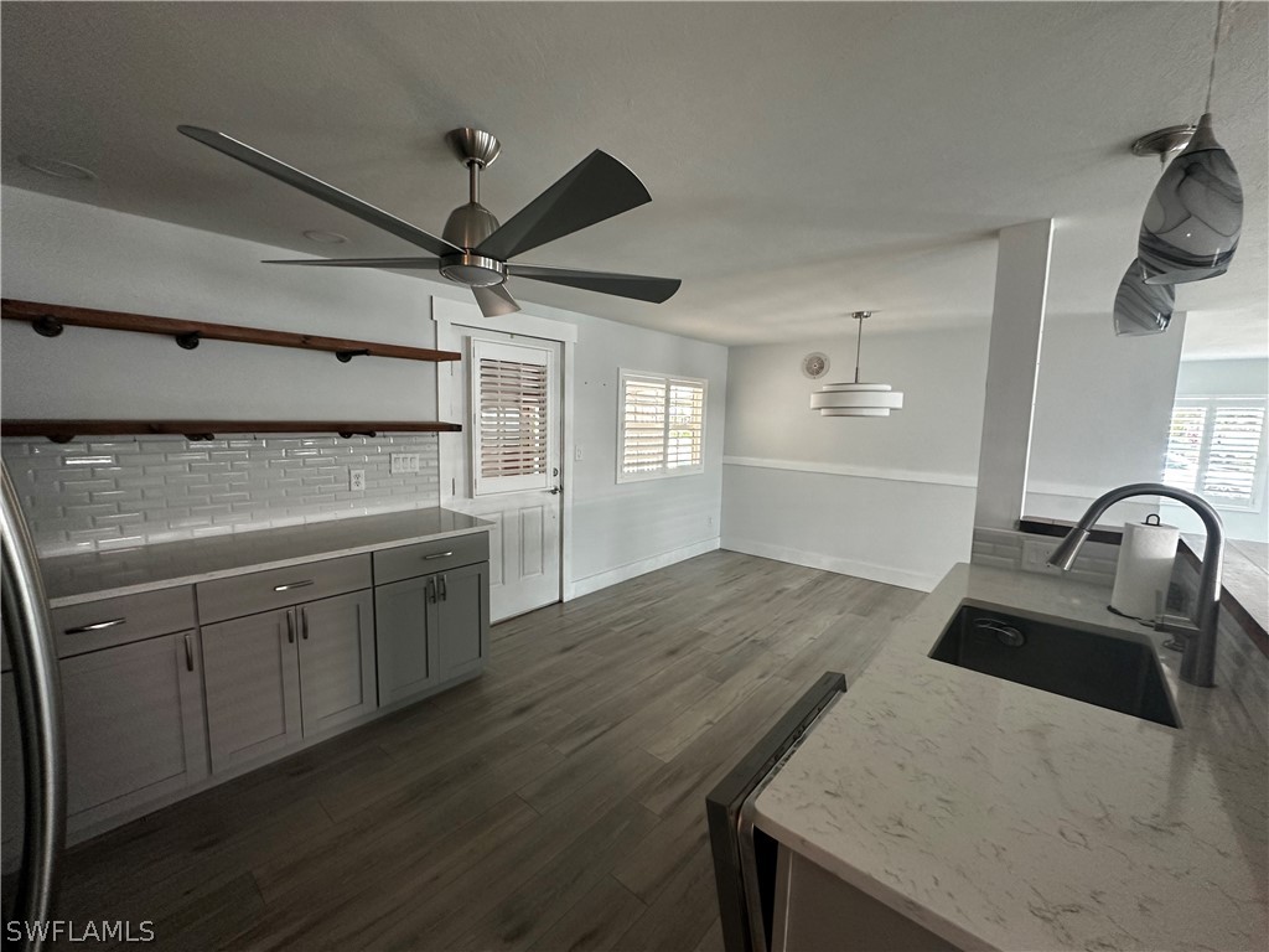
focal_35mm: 14
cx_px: 634
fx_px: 513
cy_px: 476
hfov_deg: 102.1
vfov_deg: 85.7
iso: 320
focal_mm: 2.22
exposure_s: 1/60
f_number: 2.2
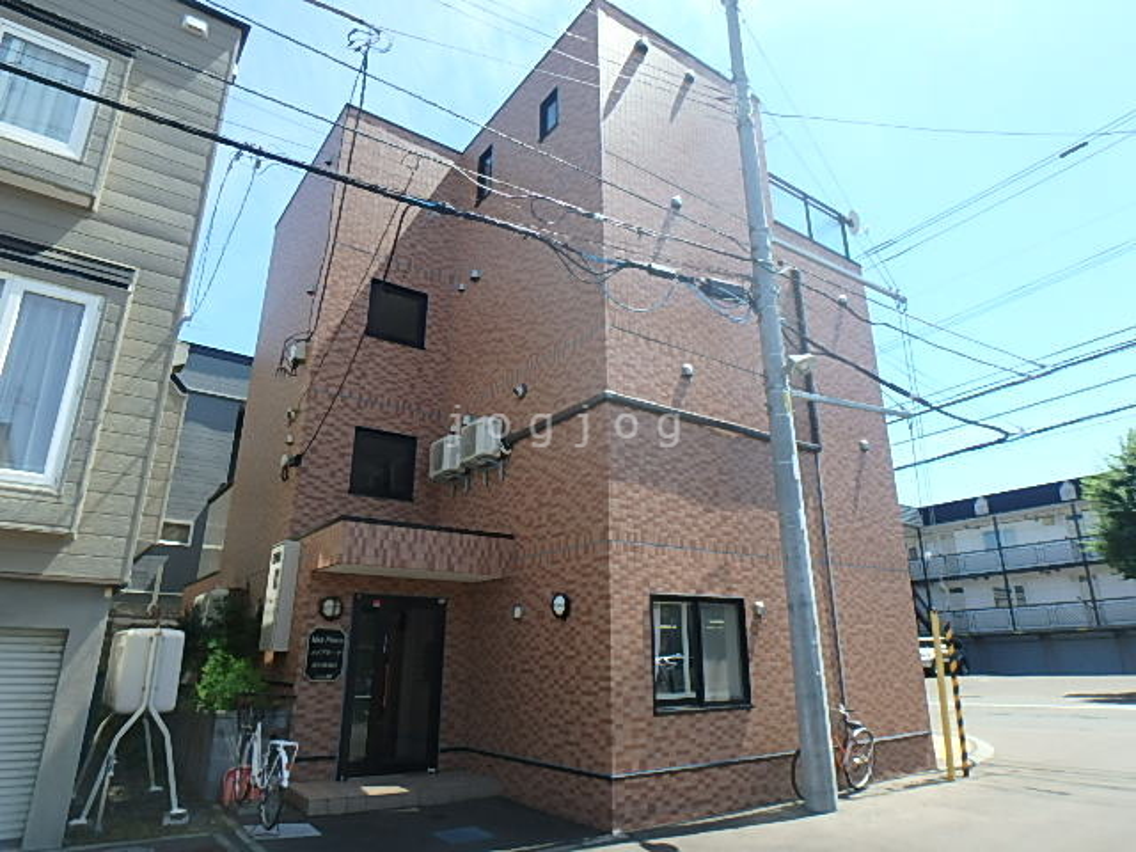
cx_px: 568
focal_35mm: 21
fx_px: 689
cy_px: 426
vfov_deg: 63.4
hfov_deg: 79.0
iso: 125
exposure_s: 1/500
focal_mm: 3.7
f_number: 3.5
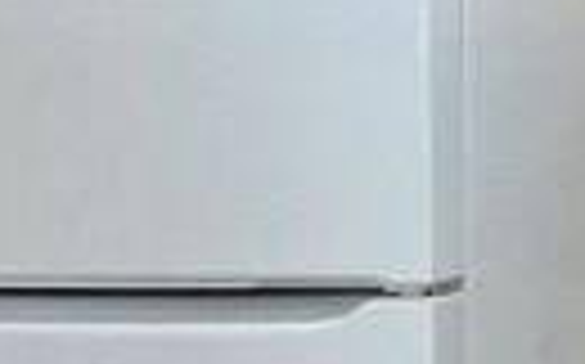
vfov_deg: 11.2
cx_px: 1710
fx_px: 1864
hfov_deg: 11.4
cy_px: 117
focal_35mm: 117
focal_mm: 2.22
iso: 64
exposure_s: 1/122
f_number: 2.2
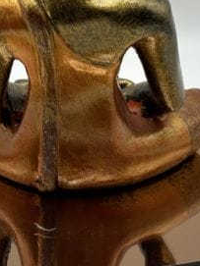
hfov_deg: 11.6
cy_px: 44
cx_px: 88
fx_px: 987
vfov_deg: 15.3
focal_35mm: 128
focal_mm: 5.96
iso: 32
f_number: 1.6
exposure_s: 1/301
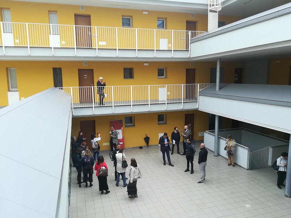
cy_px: 109
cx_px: 146
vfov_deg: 53.1
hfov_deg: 67.3
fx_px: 219
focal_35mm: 26
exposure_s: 1/100
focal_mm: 3.83
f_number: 2.2
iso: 50
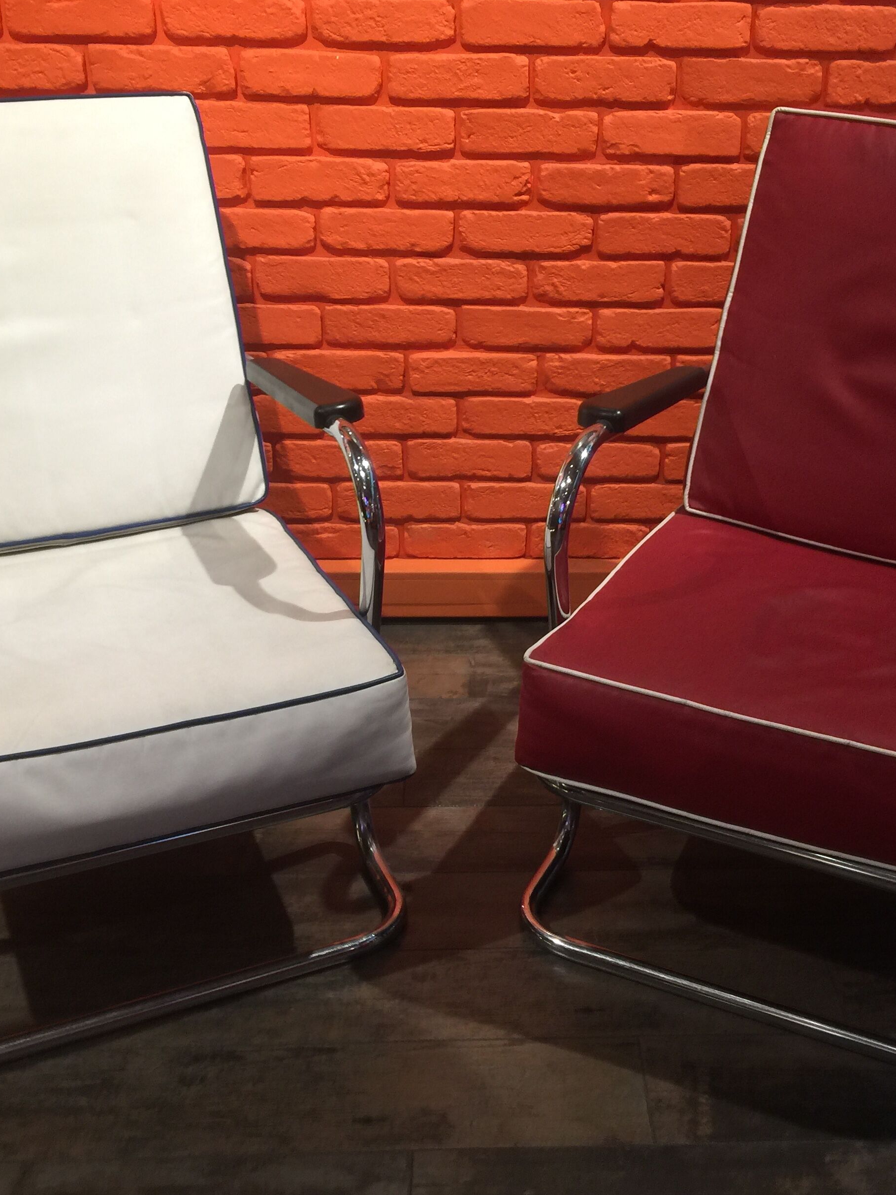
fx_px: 1346
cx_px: 516
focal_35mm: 39
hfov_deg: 36.7
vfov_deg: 47.9
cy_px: 600
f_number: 2.2
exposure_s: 1/33
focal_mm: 4.15
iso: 40
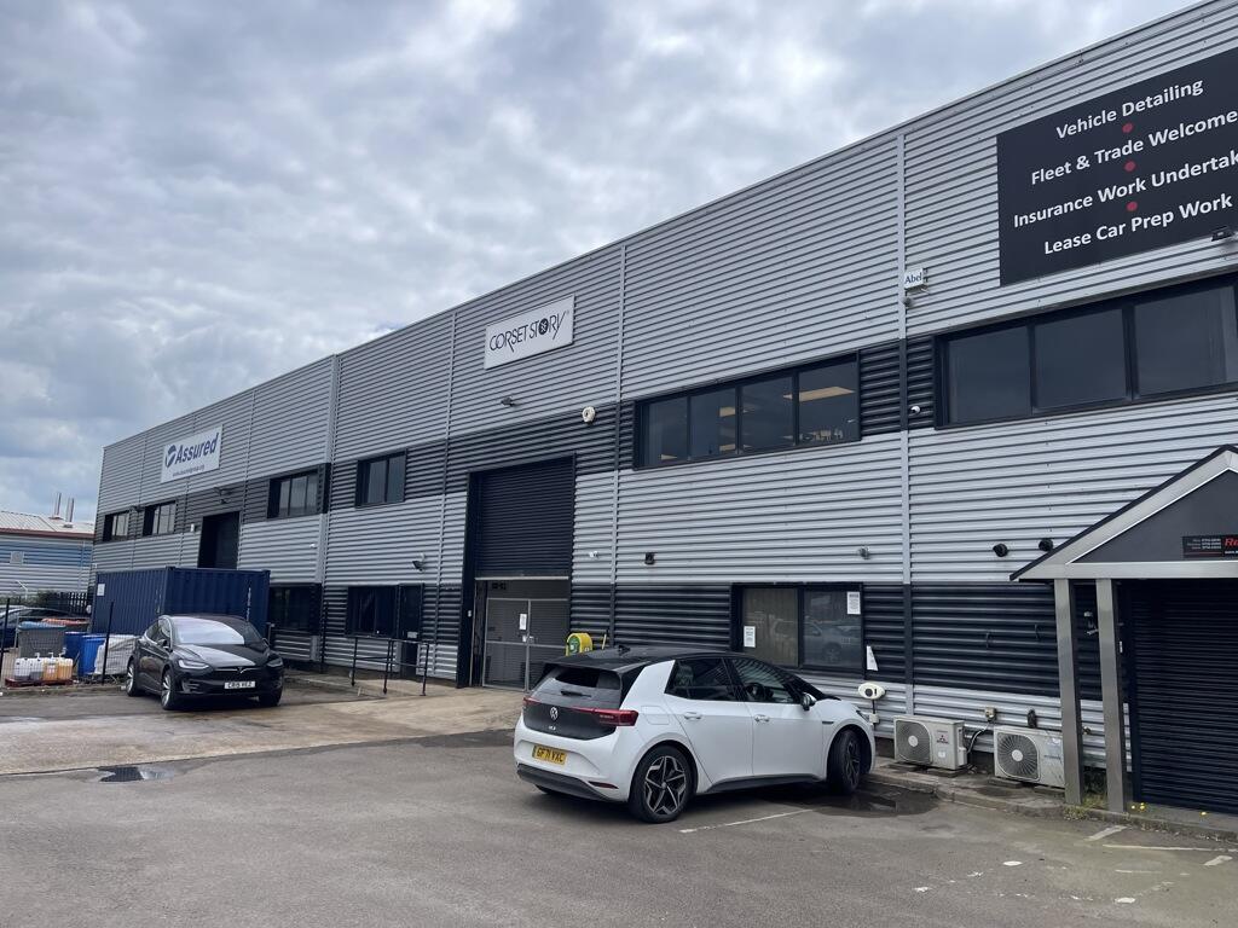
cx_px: 619
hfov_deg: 69.4
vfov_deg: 54.9
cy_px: 464
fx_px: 894
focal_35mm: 25
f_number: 1.6
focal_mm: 5.1
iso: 32
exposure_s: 1/4049
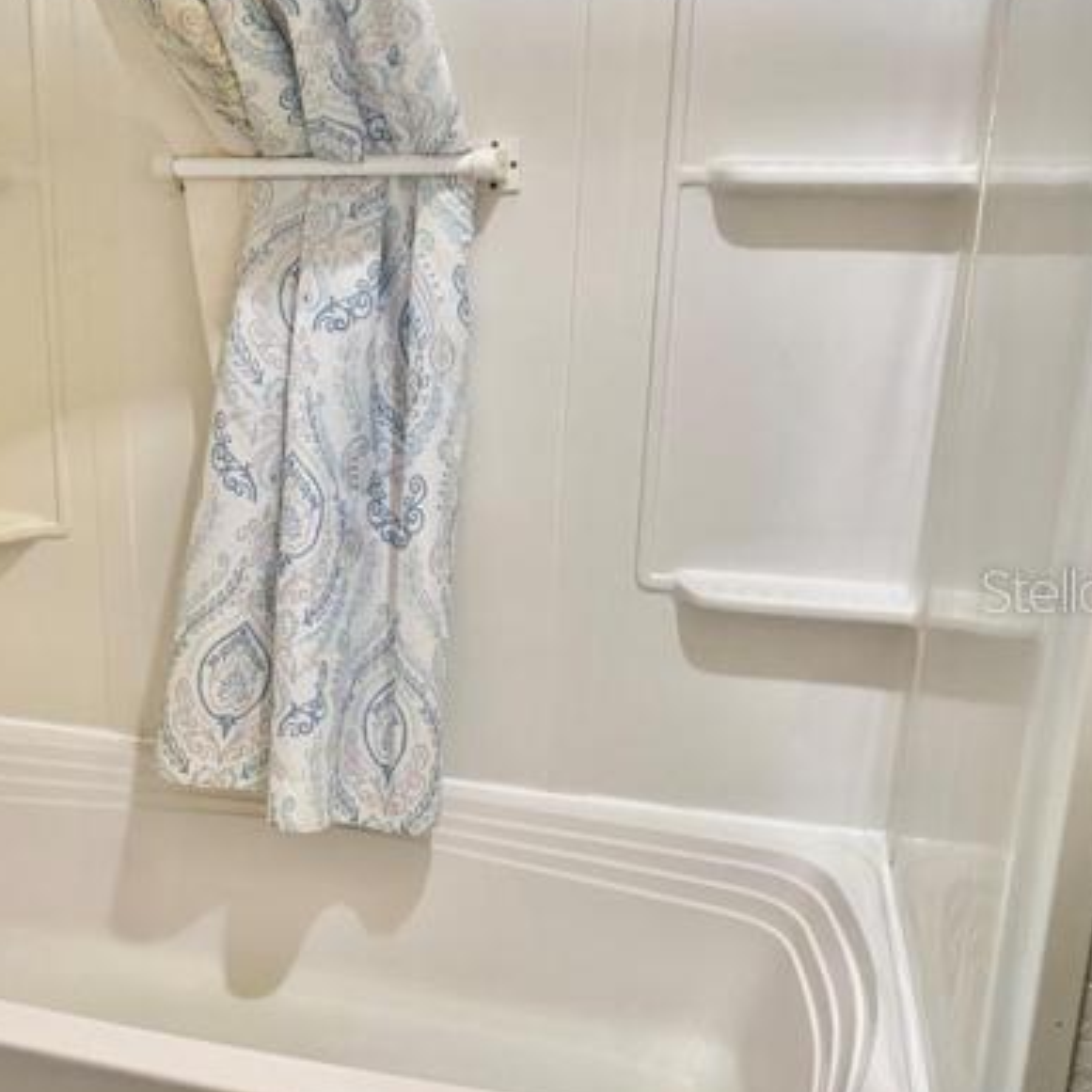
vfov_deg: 43.8
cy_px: 590
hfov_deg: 43.1
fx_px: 1356
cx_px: 344
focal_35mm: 38
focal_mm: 4.25
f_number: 1.8
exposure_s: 1/60
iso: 100
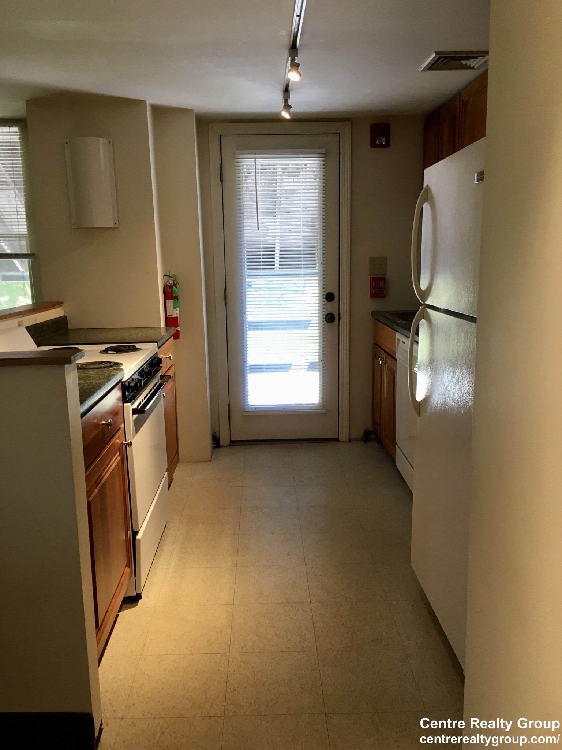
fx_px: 628
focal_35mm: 29
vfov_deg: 61.7
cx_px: 281
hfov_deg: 48.2
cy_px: 375
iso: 40
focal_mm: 4.15
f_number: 2.2
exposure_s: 1/30
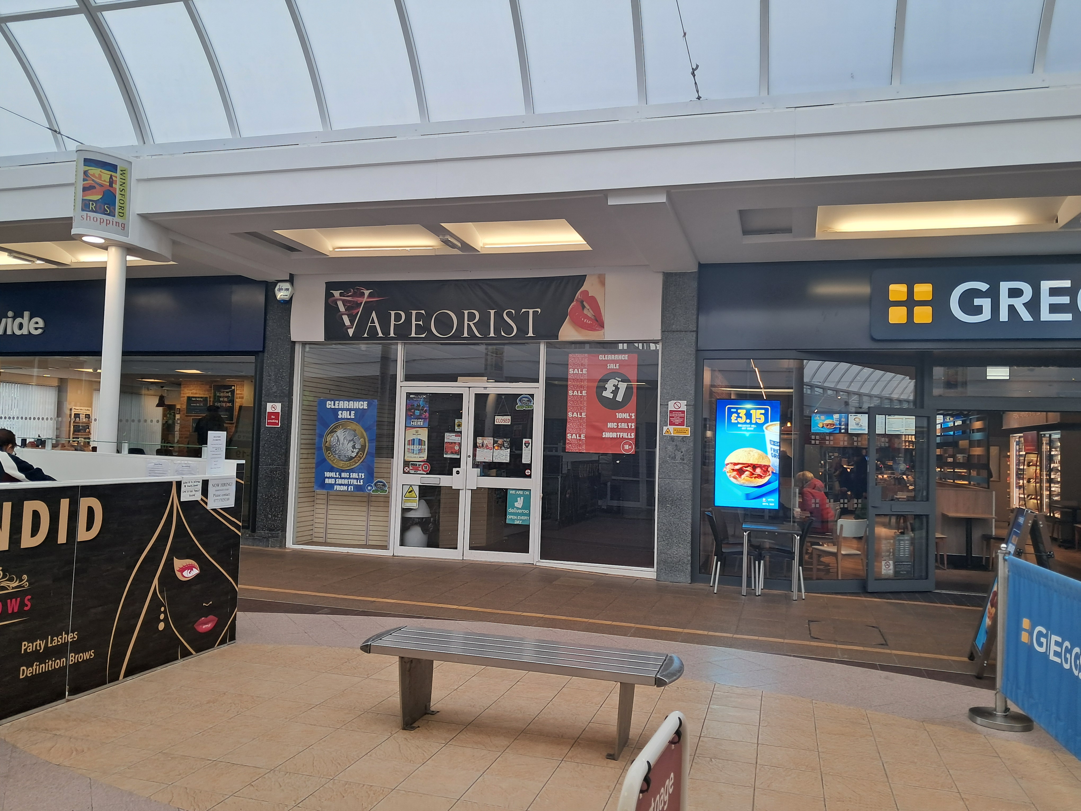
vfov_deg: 51.4
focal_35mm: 27
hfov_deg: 65.3
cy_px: 406
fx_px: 843
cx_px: 540
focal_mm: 4
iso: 50
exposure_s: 1/60
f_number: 1.8
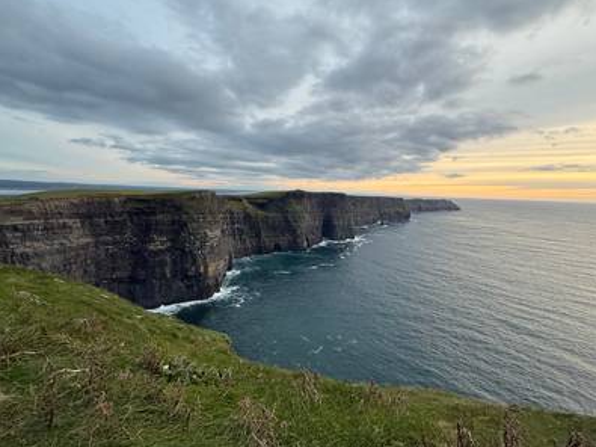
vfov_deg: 74.7
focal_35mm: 17
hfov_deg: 91.0
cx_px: 312
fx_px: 293
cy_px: 216
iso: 100
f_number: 2.2
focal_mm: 2.22
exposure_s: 1/99
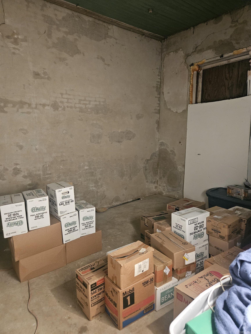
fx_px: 222
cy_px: 167
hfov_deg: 58.9
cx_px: 126
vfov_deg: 73.9
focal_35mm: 23
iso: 640
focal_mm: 5.4
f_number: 1.8
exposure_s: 1/30
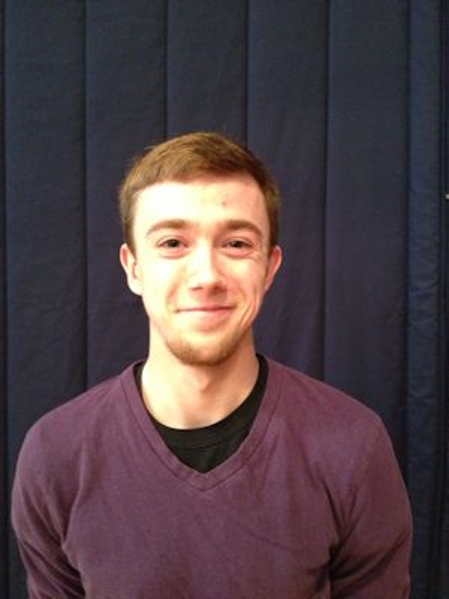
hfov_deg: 40.7
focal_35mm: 35
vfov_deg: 52.6
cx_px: 224
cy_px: 300
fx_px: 605
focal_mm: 4.28
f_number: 2.4
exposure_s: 1/15
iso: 640
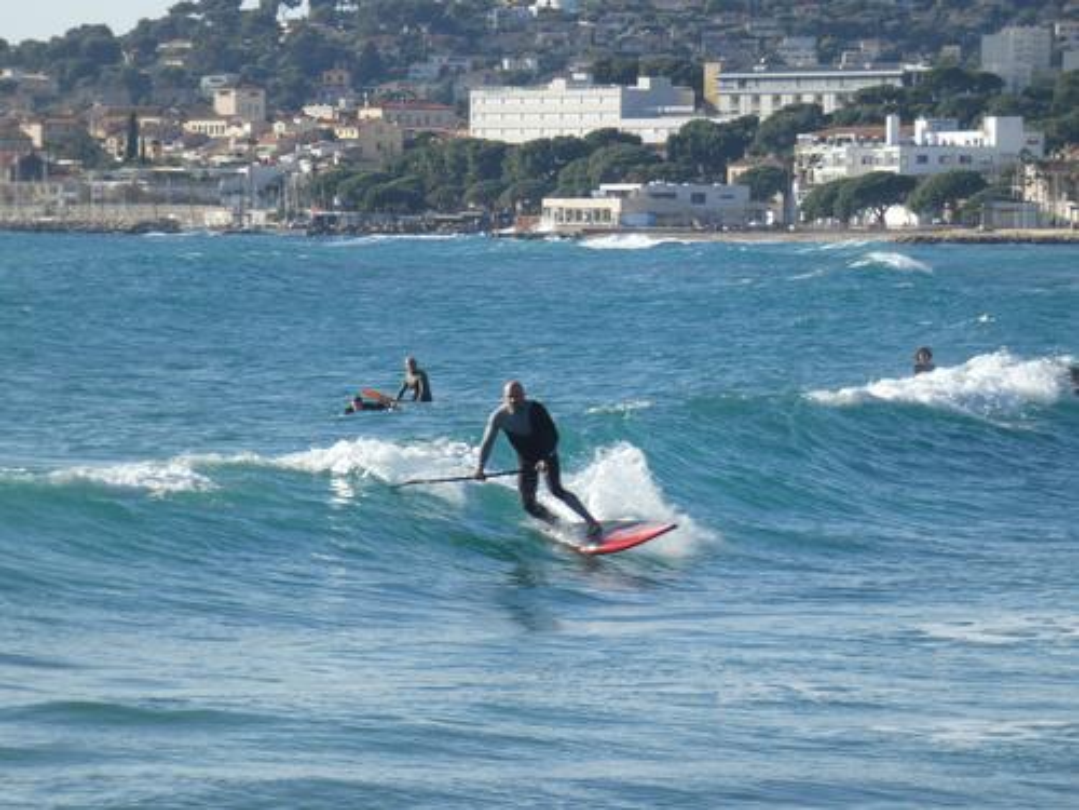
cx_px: 540
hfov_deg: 7.9
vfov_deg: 5.9
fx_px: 7793
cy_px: 405
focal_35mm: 250
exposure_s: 1/250
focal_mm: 44.8
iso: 80
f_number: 6.3
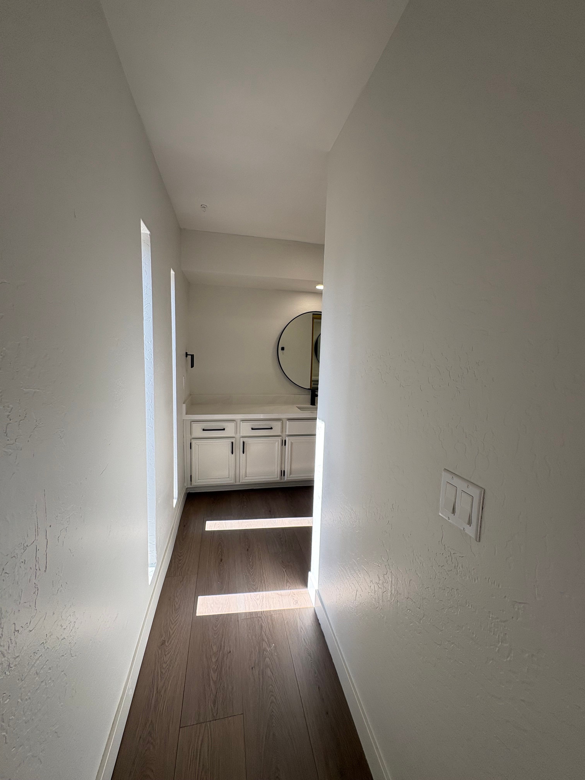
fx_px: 315
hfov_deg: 85.7
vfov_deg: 102.1
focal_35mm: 14
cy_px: 390
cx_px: 292
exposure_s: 1/234
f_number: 2.2
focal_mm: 2.22
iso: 40
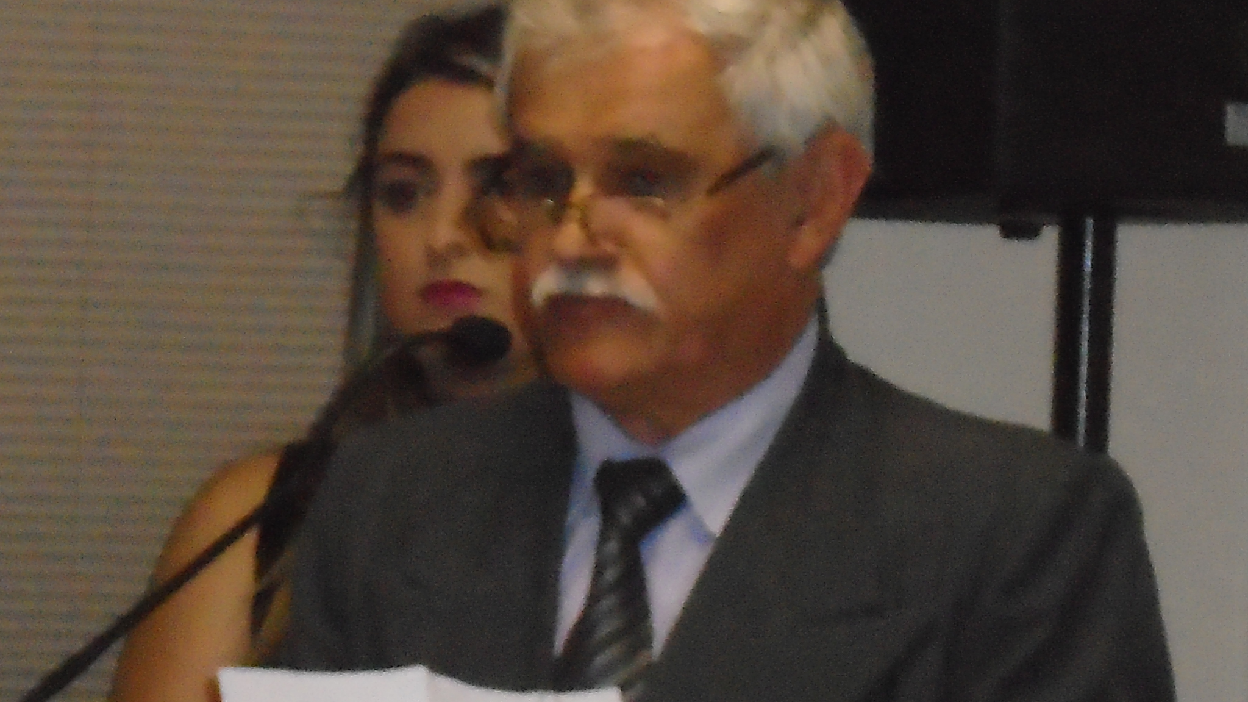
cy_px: 499
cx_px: 497
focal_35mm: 255
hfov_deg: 8.5
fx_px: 8438
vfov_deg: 4.8
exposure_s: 1/60
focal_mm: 16.4
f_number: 5.1
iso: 800
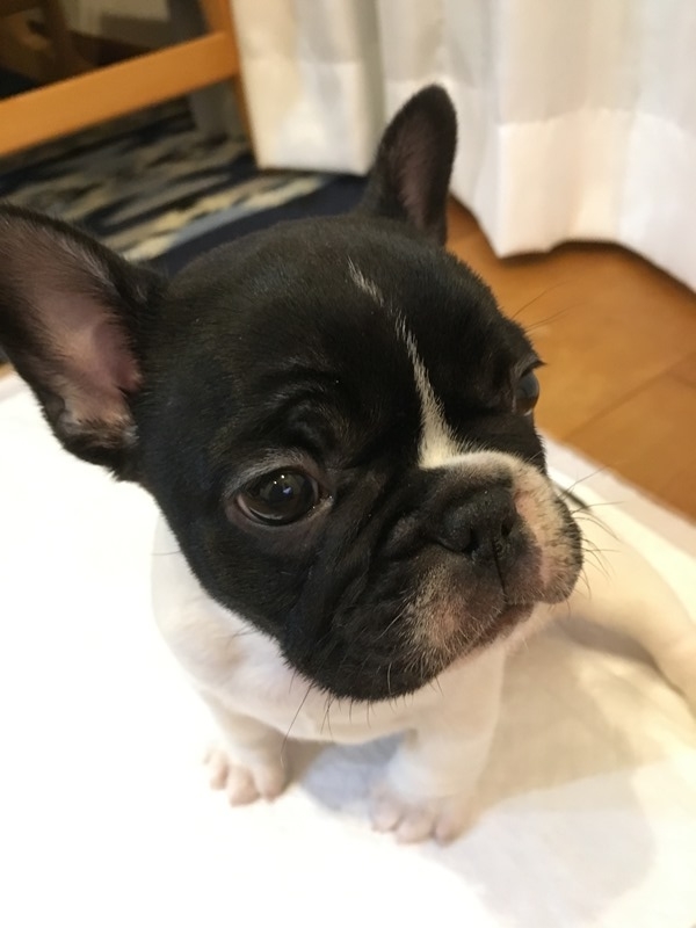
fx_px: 777
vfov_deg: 61.7
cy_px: 464
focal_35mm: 29
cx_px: 348
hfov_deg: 48.2
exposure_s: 1/15
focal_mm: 4.15
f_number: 2.2
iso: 250
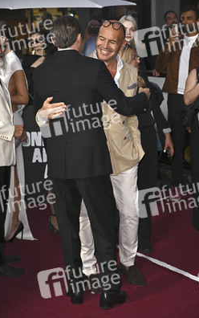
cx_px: 102
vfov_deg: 28.2
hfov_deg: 17.9
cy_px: 159
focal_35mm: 73
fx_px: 633
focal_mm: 71
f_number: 5
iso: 800
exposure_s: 1/320
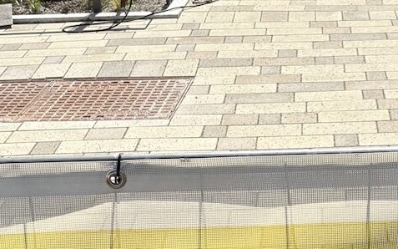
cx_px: 396
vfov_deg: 17.5
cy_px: 179
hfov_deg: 26.4
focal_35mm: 74
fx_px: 803
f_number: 1.6
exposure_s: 1/2985
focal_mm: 5.96
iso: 50
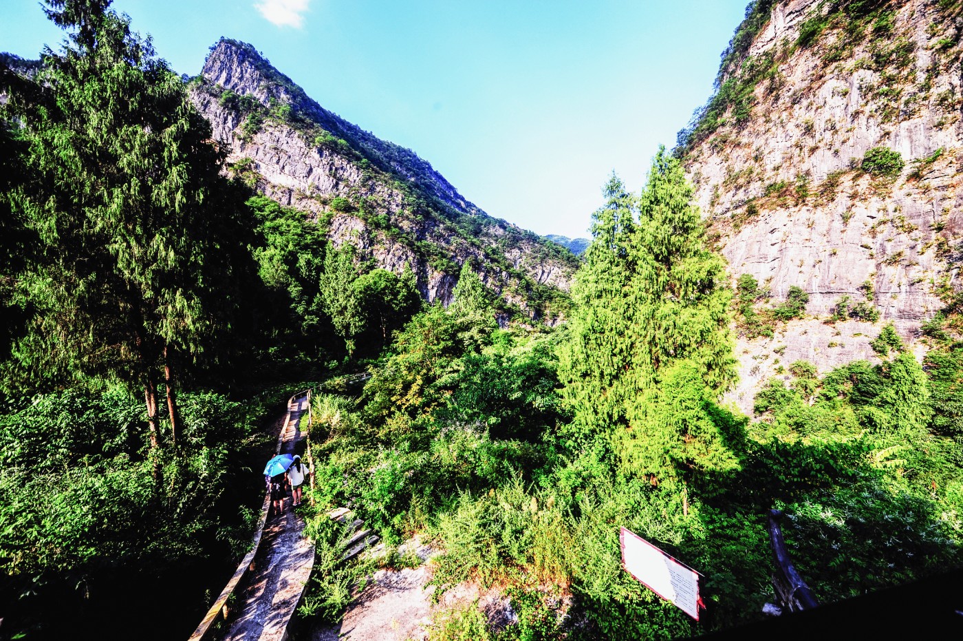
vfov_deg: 89.9
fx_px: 321
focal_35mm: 12
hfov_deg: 112.7
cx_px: 482
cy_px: 320
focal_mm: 12
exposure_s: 1/250
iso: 200
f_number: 8
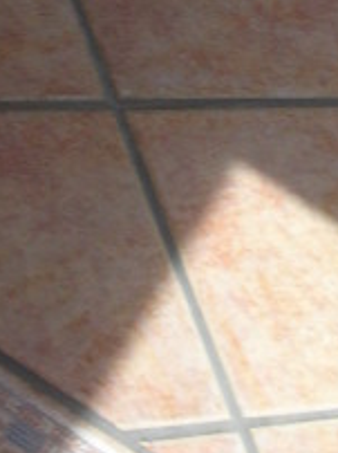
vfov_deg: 12.3
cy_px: -141
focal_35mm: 156
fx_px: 2035
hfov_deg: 9.4
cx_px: 317
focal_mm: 5.8
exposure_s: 1/57.2
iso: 50
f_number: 8.5
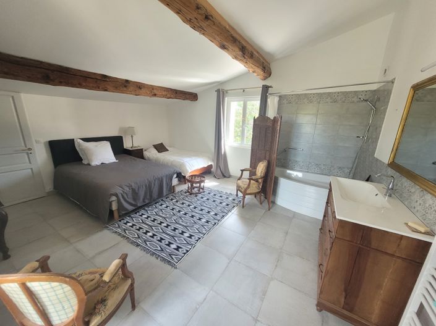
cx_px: 218
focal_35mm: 13
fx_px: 164
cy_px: 163
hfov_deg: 106.2
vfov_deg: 89.9
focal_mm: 1.74
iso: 200
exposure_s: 1/50
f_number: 2.2
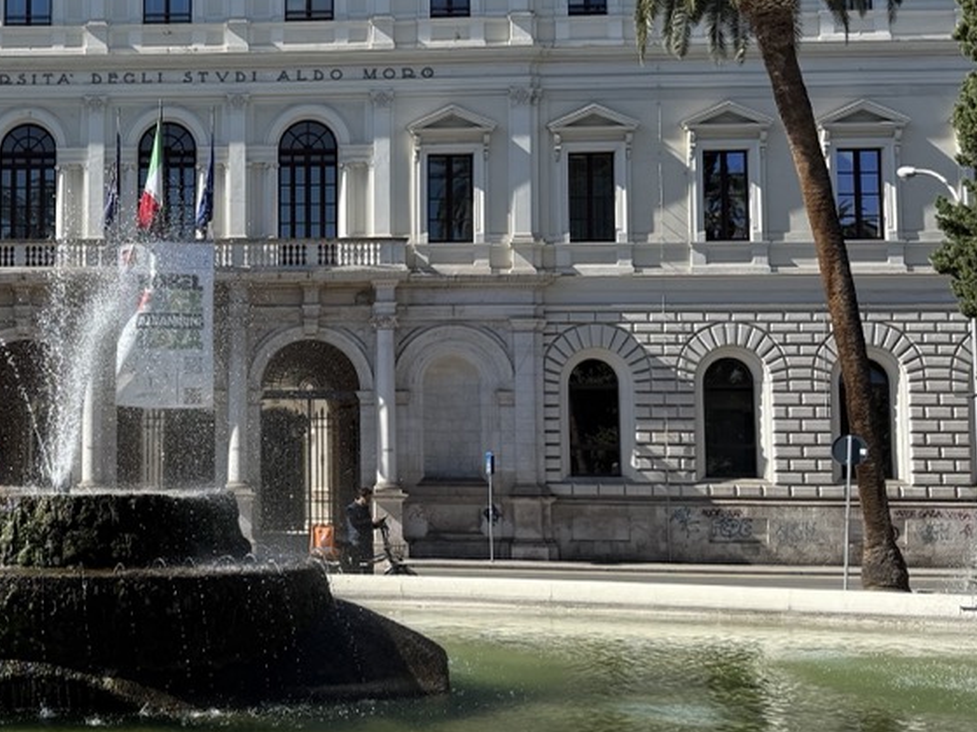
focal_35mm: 55
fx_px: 1552
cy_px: 358
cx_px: 115
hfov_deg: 33.3
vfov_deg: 26.5
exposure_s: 1/3584
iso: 80
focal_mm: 6.76
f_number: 1.78
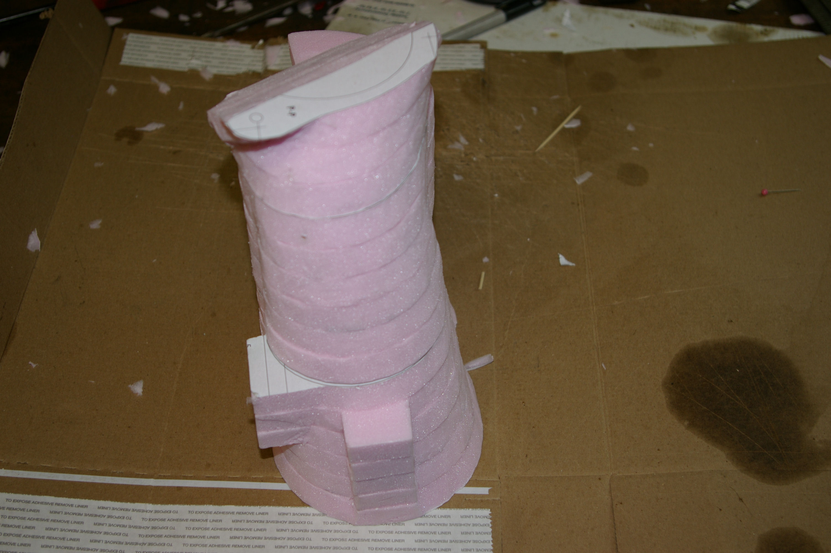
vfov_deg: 27.2
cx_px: 416
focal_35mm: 50
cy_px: 276
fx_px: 1142
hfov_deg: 40.0
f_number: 4
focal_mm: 33
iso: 200
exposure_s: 1/50
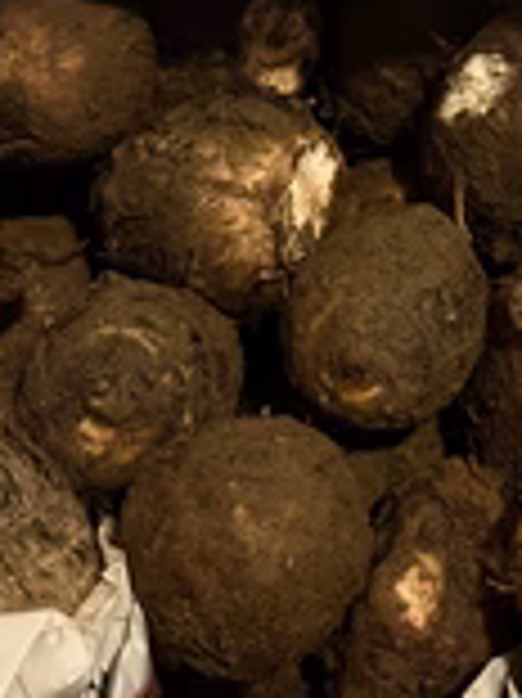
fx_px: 1349
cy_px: 104
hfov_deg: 21.7
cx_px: 400
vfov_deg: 28.2
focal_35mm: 67
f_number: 1.6
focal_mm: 5.1
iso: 640
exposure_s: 1/33
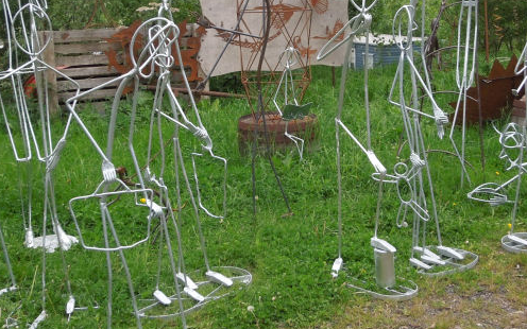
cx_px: 301
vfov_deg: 24.3
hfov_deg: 38.1
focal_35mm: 53
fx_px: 761
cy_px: 109
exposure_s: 1/400
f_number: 7.2
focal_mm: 5.6
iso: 400
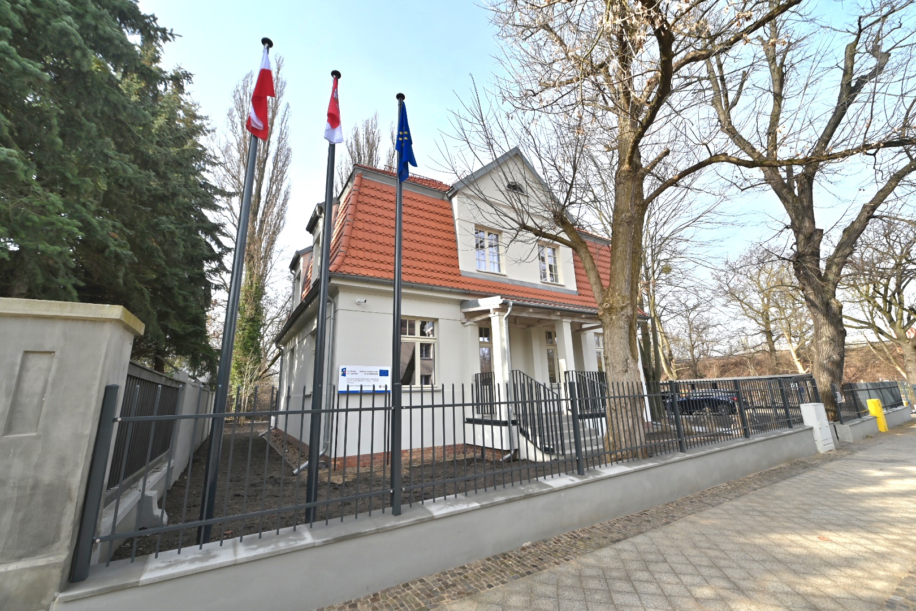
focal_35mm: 14
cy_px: 306
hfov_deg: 104.3
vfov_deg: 81.2
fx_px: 356
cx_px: 458
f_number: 4.5
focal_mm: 14
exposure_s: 1/400
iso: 100
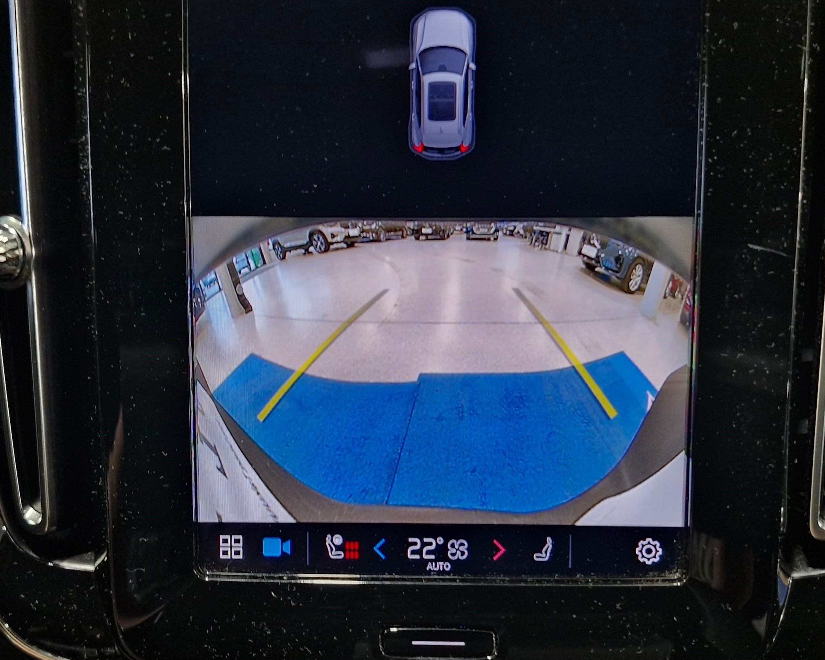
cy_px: 386
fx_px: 1050
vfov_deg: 34.8
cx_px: 384
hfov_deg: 42.9
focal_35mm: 43
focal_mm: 5.54
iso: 250
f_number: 1.8
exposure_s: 1/34
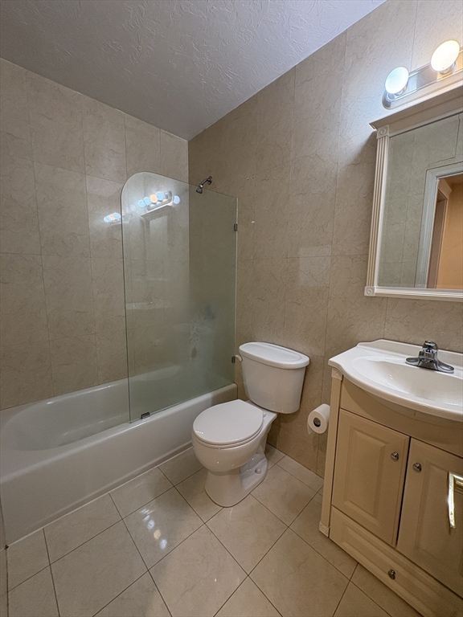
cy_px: 308
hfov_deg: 85.7
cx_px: 232
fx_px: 250
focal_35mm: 14
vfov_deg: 102.1
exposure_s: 1/60
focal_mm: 2.22
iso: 200
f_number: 2.2
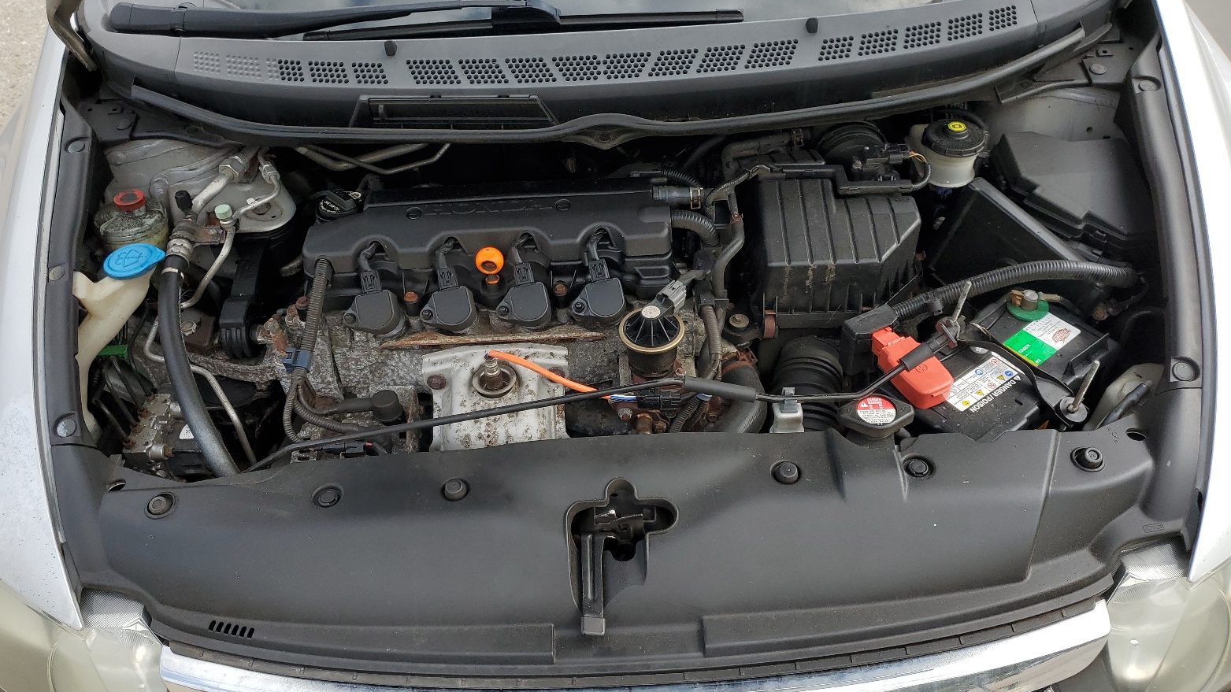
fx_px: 947
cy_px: 405
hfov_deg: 66.1
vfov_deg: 40.0
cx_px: 605
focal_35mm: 29
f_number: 1.5
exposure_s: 1/1429
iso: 50
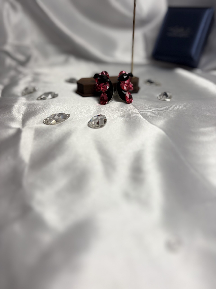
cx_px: 108
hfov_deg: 53.1
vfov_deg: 67.3
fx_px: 216
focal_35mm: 26
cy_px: 144
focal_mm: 5.96
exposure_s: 1/314
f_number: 1.6
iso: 50
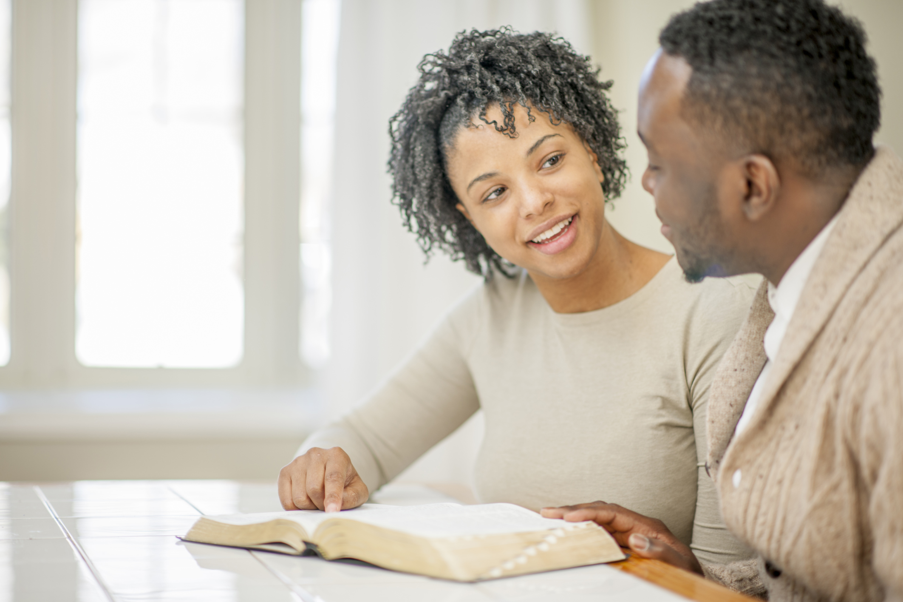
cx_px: 452
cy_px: 301
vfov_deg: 16.1
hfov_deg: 23.9
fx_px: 2132
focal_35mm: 85
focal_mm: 85
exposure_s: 1/200
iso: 100
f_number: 1.4
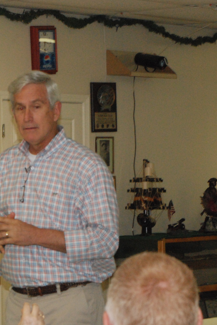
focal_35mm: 176
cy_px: 163
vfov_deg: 11.7
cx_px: 55
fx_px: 1591
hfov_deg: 7.8
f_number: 11
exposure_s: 1/60
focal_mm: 78
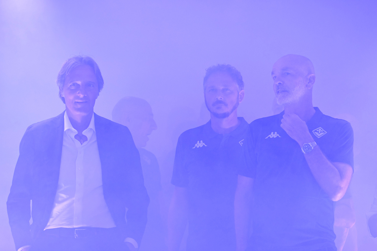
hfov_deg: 11.4
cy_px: 126
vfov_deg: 7.6
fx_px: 1884
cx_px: 188
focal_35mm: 180
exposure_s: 1/400
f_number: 4
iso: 2000
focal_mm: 120
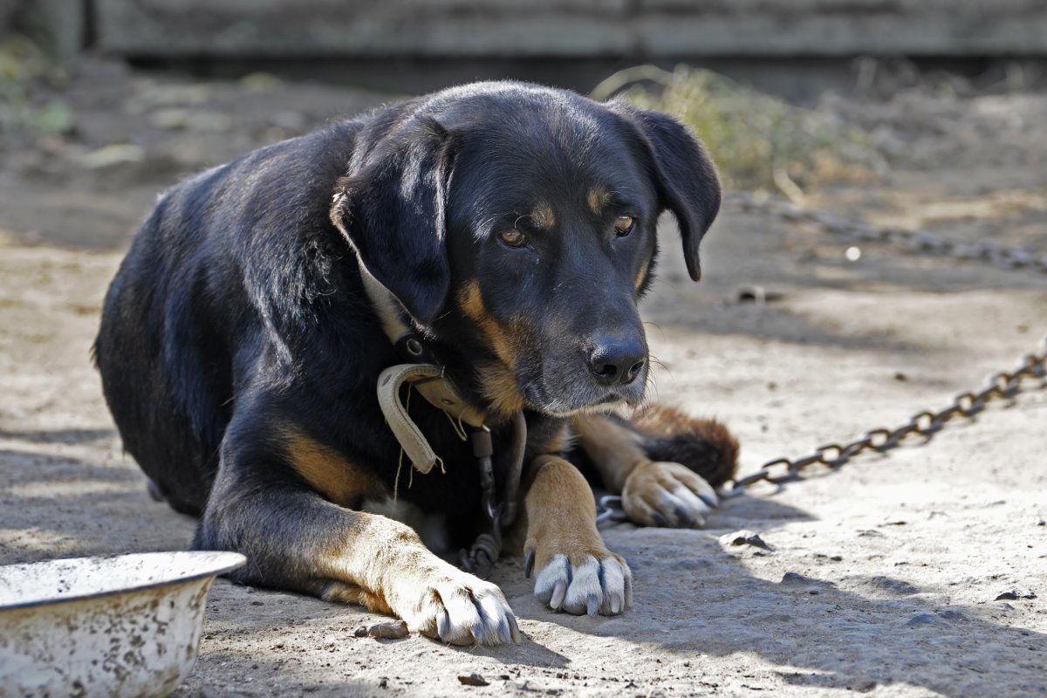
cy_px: 349
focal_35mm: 232
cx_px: 524
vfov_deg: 5.9
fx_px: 6761
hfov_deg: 8.9
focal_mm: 155
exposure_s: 1/200
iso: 280
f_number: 5.6
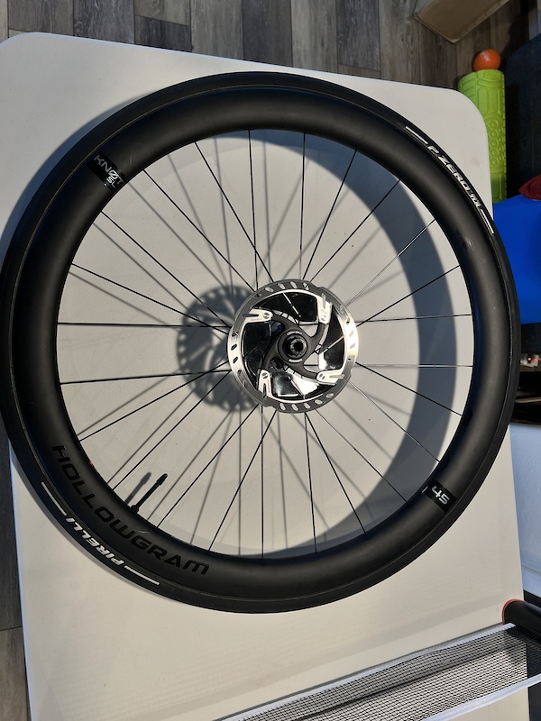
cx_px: 270
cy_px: 360
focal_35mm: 26
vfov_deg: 67.3
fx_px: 542
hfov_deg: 53.1
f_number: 1.5
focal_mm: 5.7
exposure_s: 1/120
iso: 100
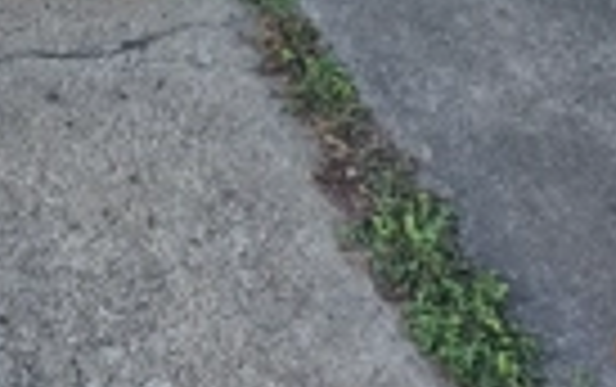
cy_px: -464
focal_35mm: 71
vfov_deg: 14.2
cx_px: -40
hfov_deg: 26.9
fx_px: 1193
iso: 64
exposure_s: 1/180
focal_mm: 5.4
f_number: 1.8
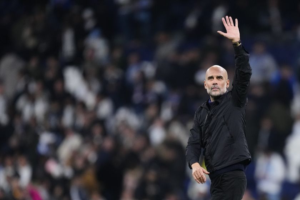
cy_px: 100
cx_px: 150
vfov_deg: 3.4
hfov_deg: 5.2
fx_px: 3333
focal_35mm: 400
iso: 3200
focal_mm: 400
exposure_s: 1/2500
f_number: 2.8
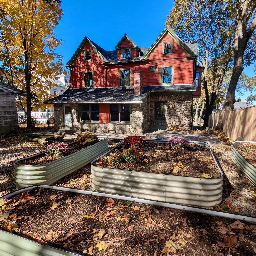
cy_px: 127
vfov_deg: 77.7
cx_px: 141
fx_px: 159
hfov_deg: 77.5
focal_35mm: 19
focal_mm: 2.35
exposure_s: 1/1120
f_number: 2.2
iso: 49
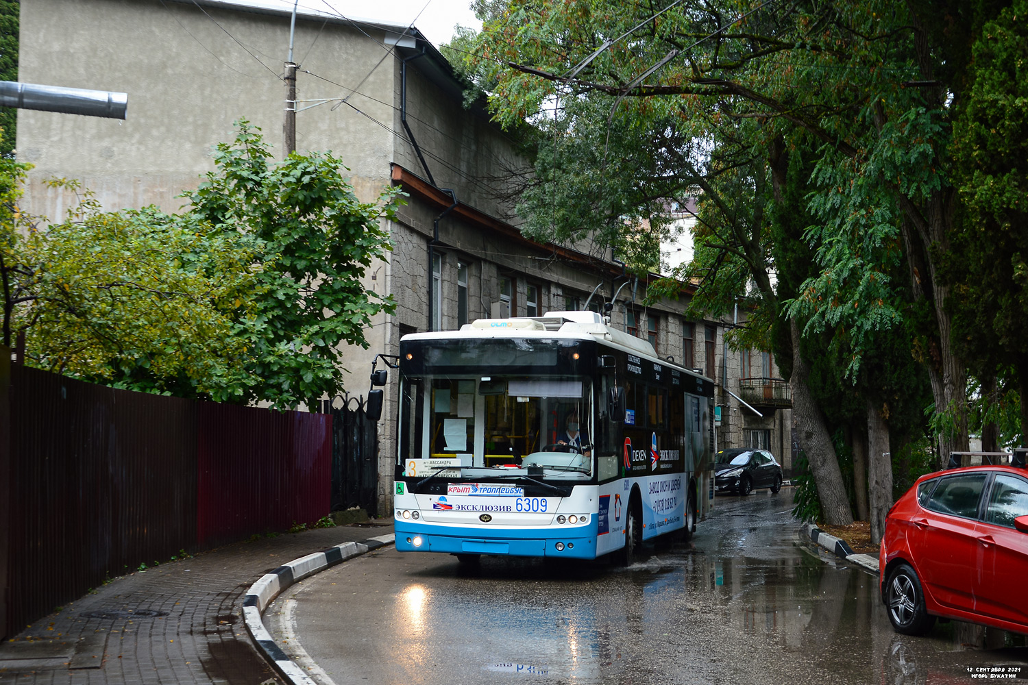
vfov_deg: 31.9
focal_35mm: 42
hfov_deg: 46.4
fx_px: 1199
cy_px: 342
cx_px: 514
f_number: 5.6
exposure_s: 1/60
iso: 200
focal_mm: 28
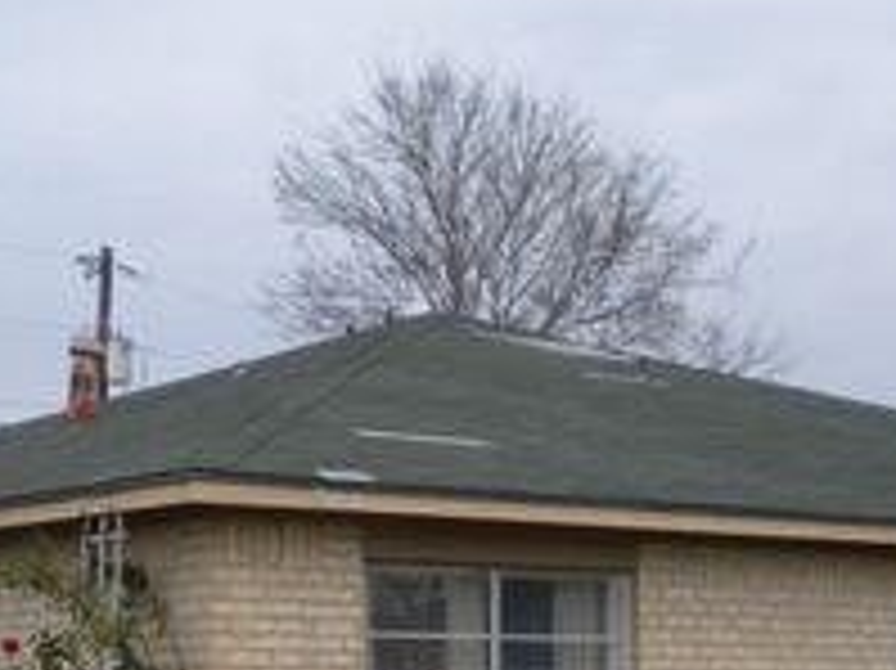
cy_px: 650
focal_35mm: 88
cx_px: 356
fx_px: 2276
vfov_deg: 16.5
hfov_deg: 22.2
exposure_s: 1/494
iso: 370
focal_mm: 6.3
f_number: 3.1
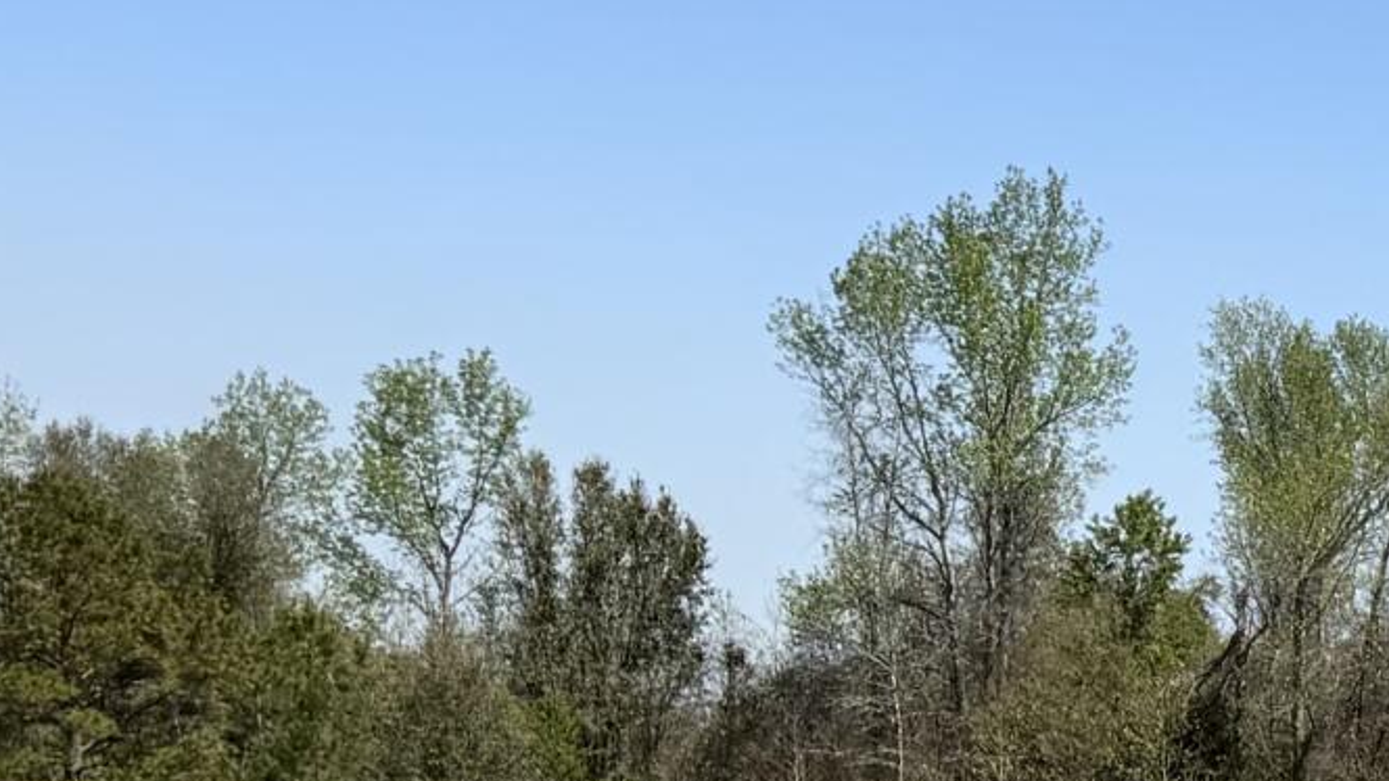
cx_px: 2922
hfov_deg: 14.5
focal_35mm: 118
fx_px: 4346
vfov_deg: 10.1
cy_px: 923
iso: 80
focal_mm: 6.76
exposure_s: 1/4673
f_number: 1.78
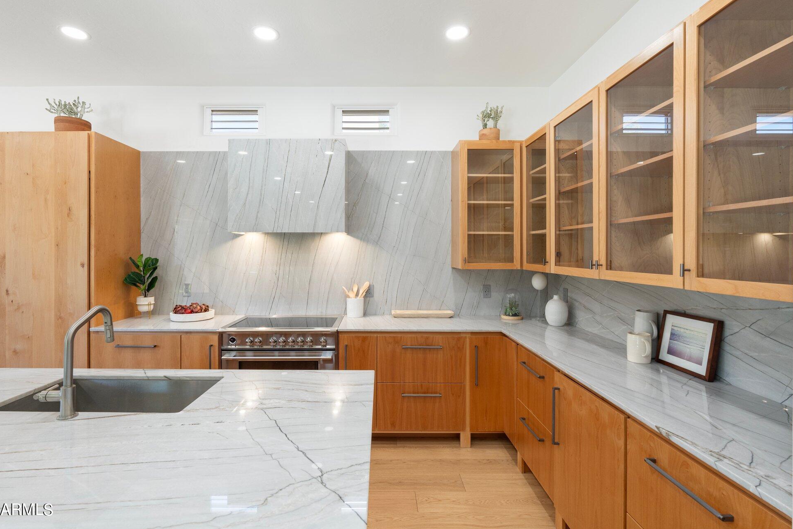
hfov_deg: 93.2
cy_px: 254
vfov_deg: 70.4
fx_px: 374
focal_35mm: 17
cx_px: 380
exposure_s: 1/6
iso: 1000
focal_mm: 16
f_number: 8
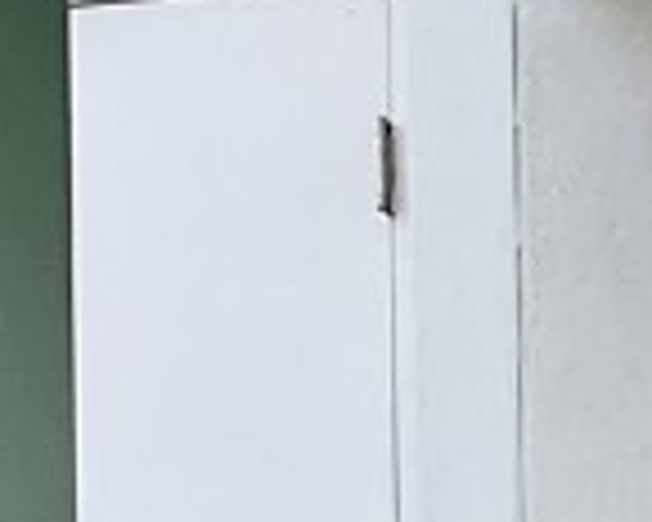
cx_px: 1844
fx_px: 3859
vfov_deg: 6.9
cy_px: 1598
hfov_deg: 8.4
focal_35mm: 200
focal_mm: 3
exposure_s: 1/260
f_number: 1.8
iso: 16
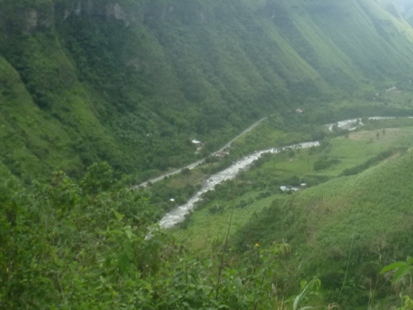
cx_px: 286
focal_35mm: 49
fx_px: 585
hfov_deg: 38.3
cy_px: 152
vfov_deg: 29.7
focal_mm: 6.3
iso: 200
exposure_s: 1/200
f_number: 5.6
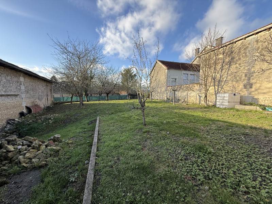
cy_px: 102
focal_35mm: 14
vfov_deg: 85.7
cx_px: 136
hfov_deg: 102.1
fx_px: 110
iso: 50
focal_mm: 2.22
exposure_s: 1/502
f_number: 2.2
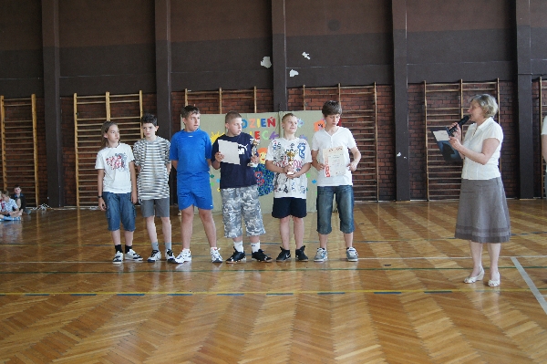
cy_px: 182
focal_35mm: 39
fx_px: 592
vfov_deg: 34.2
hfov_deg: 49.6
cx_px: 274
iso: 400
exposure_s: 1/60
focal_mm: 26
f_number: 4
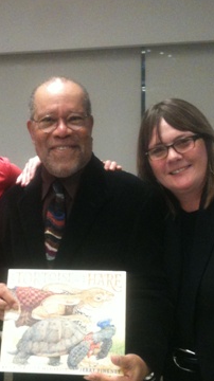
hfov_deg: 22.4
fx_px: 536
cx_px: 61
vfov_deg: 38.8
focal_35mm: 53
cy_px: 247
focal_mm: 3.85
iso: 200
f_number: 2.8
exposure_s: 1/15
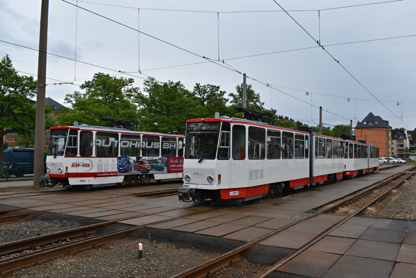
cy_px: 139
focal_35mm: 32
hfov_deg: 59.5
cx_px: 208
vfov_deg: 41.7
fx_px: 364
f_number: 8
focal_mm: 21
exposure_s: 1/250
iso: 220
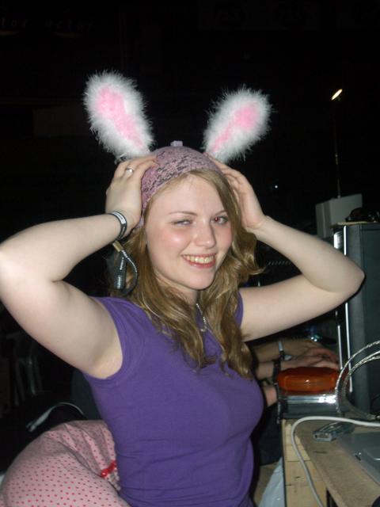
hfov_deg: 29.7
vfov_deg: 38.9
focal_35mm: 49
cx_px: 190
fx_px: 717
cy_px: 254
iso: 100
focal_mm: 8.2
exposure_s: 1/60
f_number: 3.1
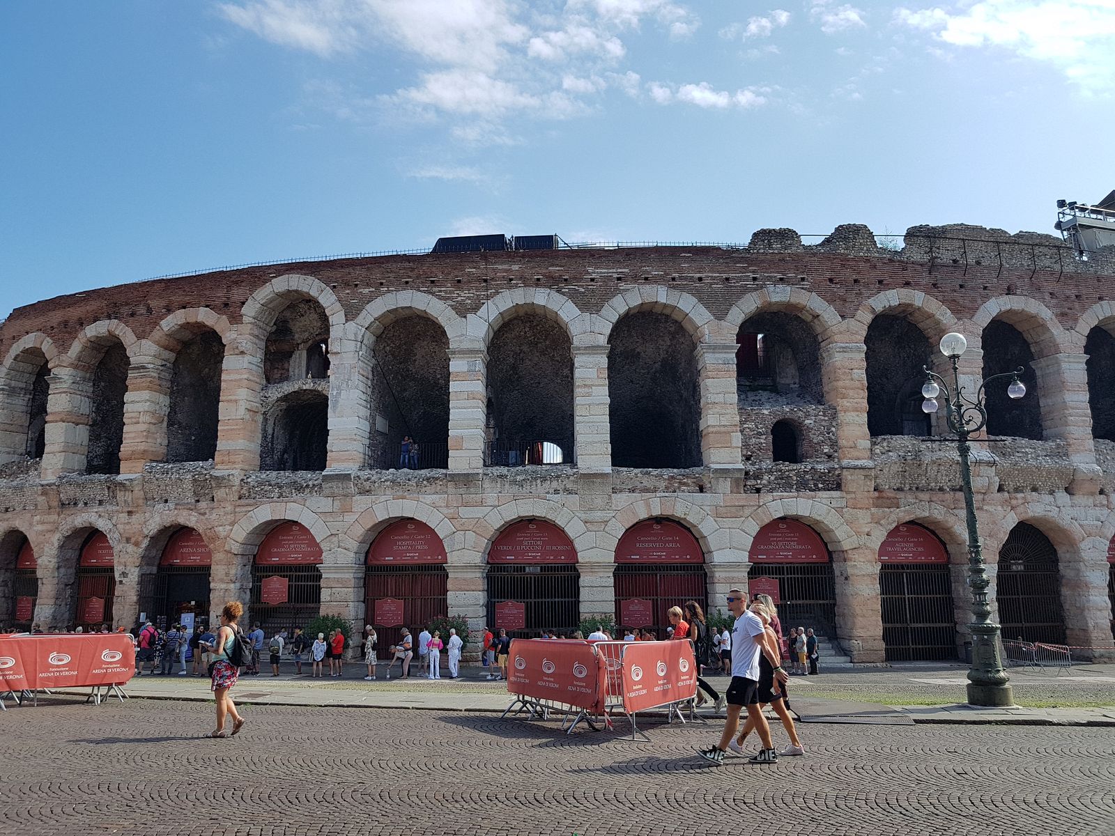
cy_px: 418
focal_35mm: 26
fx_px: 837
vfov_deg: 53.1
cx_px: 558
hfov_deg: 67.3
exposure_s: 1/2096
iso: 50
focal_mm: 4.2
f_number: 1.7
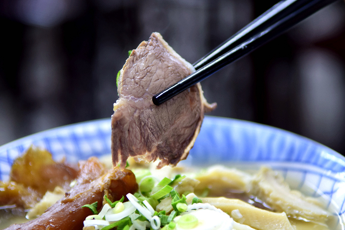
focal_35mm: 89
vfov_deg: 15.4
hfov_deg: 23.0
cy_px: 108
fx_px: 848
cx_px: 175
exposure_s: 1/80
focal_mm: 55
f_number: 2.8
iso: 1000
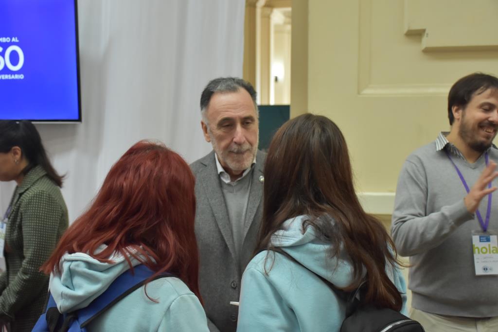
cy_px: 166
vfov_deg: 26.5
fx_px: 706
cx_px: 249
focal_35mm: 51
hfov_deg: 38.9
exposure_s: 1/60
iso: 1600
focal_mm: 34
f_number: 4.2
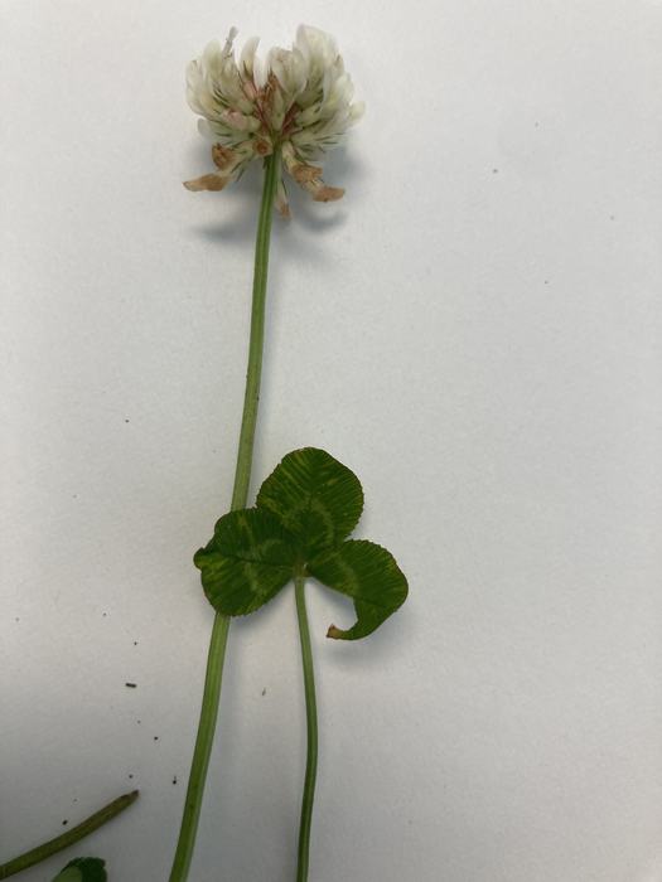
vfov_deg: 63.4
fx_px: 714
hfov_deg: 49.7
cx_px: 331
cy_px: 441
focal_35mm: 28
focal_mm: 3.99
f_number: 1.8
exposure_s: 1/120
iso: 50
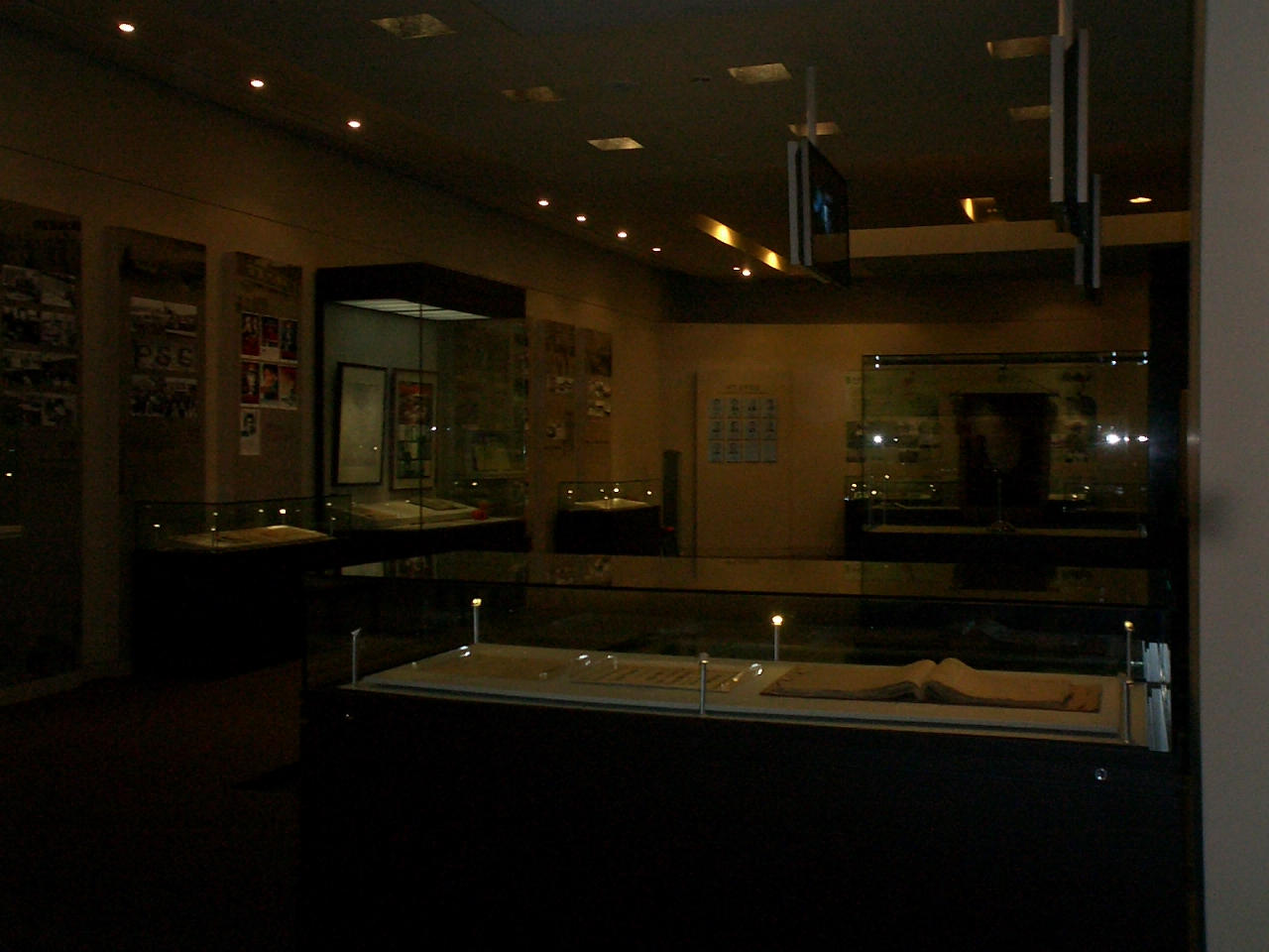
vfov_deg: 38.7
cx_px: 634
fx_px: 1356
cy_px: 476
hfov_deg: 50.1
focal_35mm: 37
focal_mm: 5.6
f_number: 3.5
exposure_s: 1/40
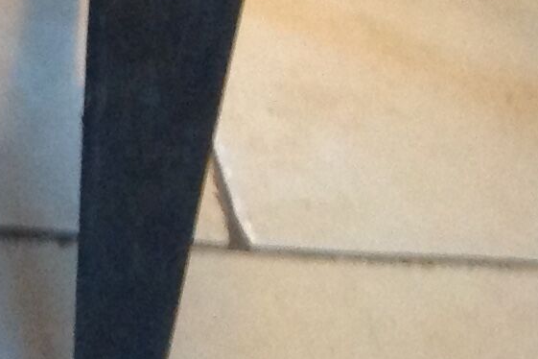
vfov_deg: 8.0
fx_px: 2510
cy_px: -177
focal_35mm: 168
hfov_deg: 10.7
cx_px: -698
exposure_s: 1/15
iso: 200
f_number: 2.4
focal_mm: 4.28
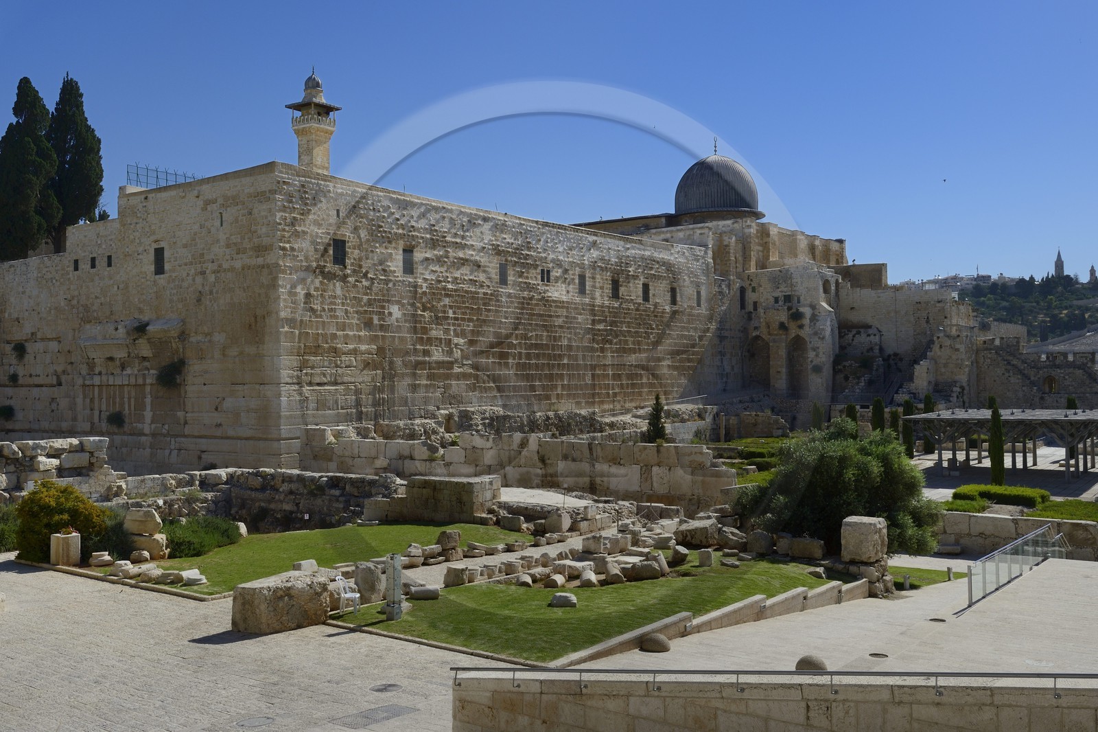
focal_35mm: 32
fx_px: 976
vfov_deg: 41.1
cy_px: 366
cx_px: 549
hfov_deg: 58.7
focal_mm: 32
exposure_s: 1/320
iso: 200
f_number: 14
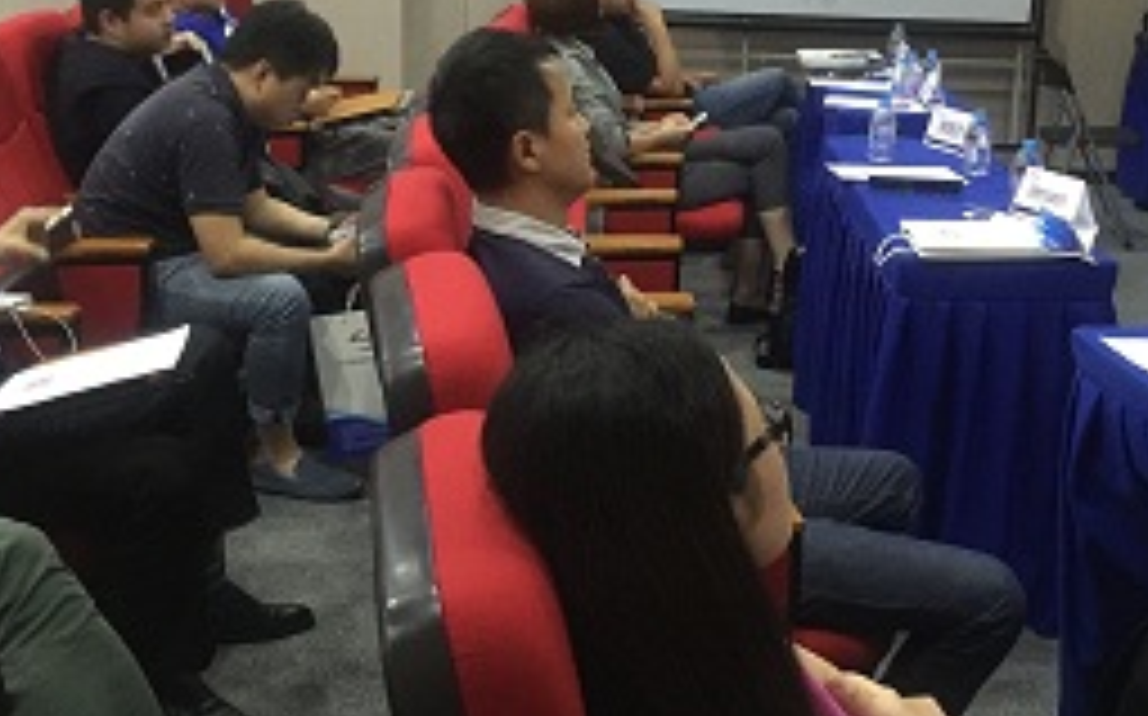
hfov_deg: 38.0
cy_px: 279
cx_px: 720
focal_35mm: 53
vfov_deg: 24.3
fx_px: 1657
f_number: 2.2
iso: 250
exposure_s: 1/8
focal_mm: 4.15
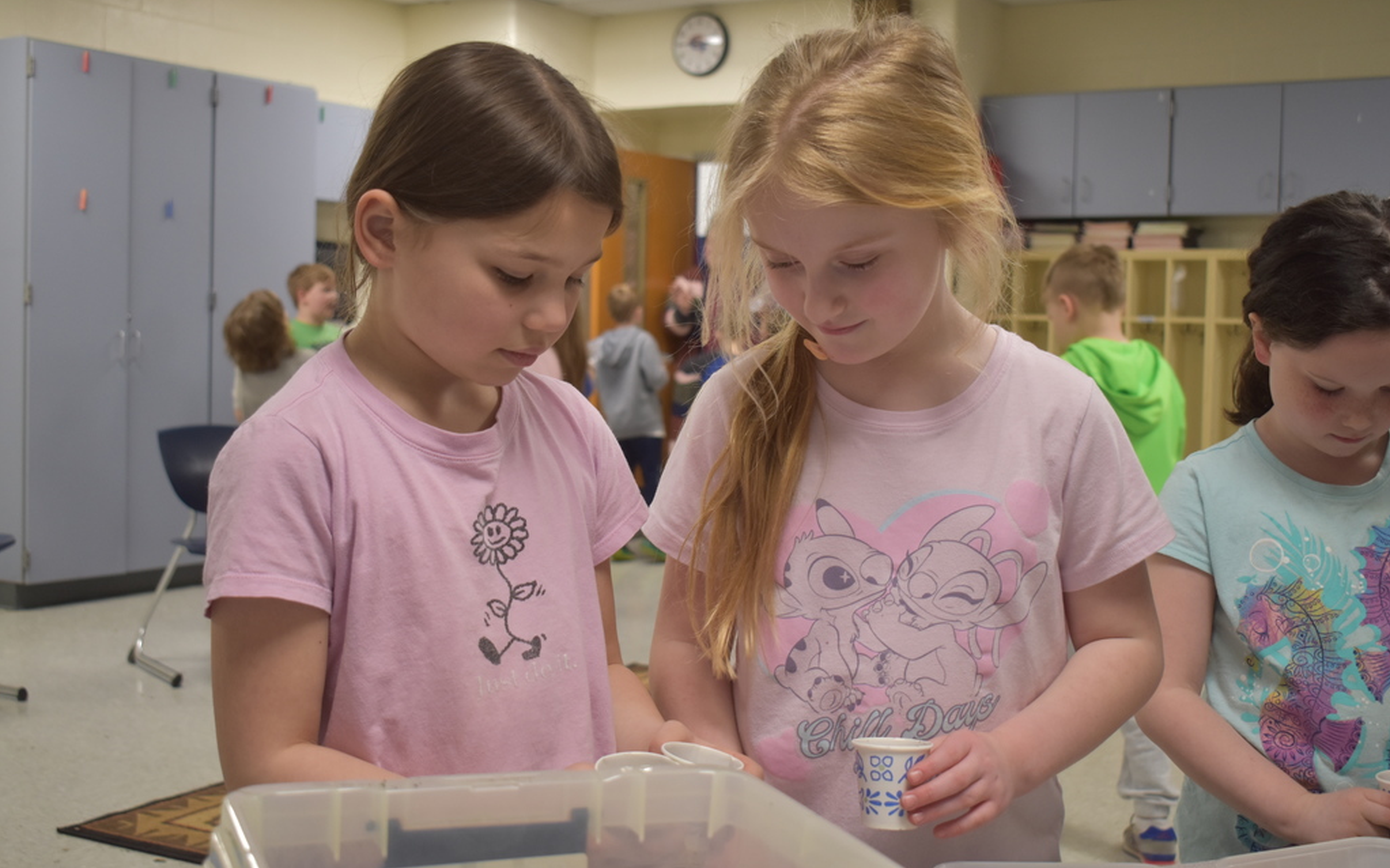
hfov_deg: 42.2
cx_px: 695
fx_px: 1799
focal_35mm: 48
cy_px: 412
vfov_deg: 27.1
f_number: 4.2
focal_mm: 31
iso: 450
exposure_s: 1/60
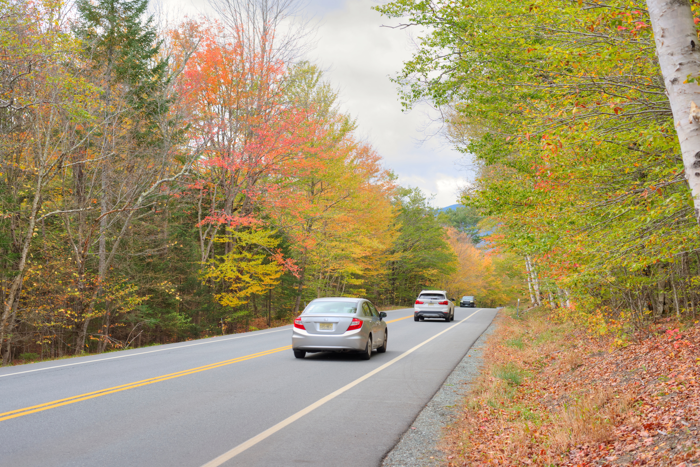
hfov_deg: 39.6
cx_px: 350
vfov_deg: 27.0
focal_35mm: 50
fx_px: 973
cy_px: 234
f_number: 5.6
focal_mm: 50
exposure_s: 1/100
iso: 160
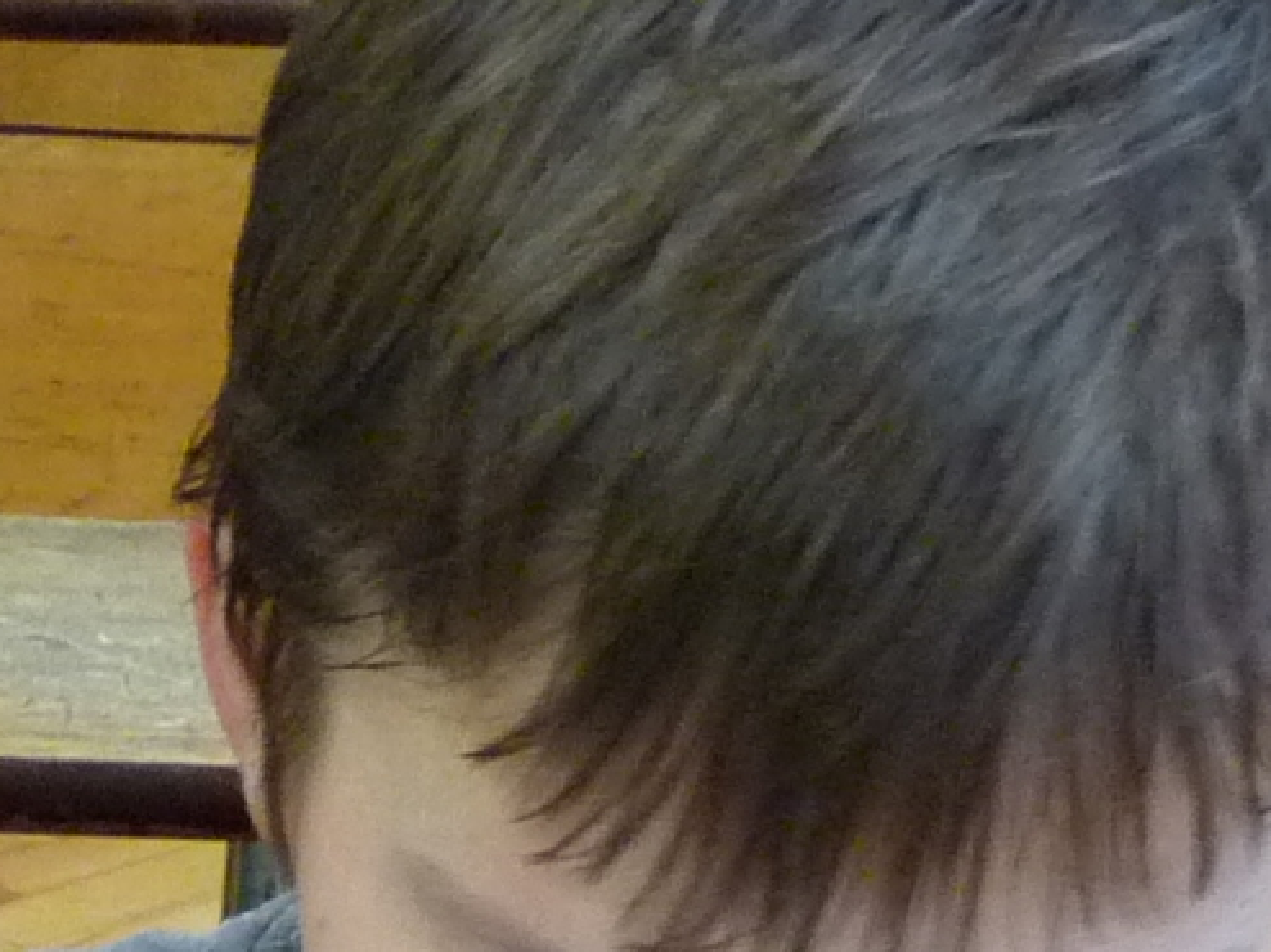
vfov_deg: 10.0
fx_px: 5138
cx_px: -301
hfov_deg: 13.7
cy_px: 1742
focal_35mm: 140
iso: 400
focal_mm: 4.8
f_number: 2.8
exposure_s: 1/25
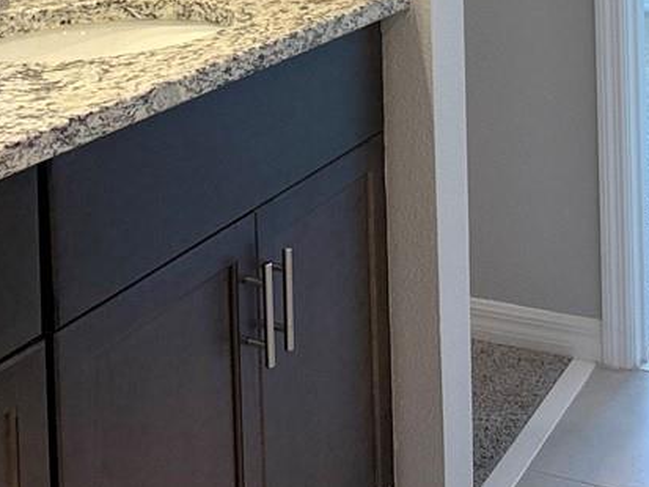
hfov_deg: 21.1
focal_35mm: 93
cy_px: -209
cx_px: 343
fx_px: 1744
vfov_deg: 14.9
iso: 160
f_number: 1.78
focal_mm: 6.76
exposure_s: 1/148
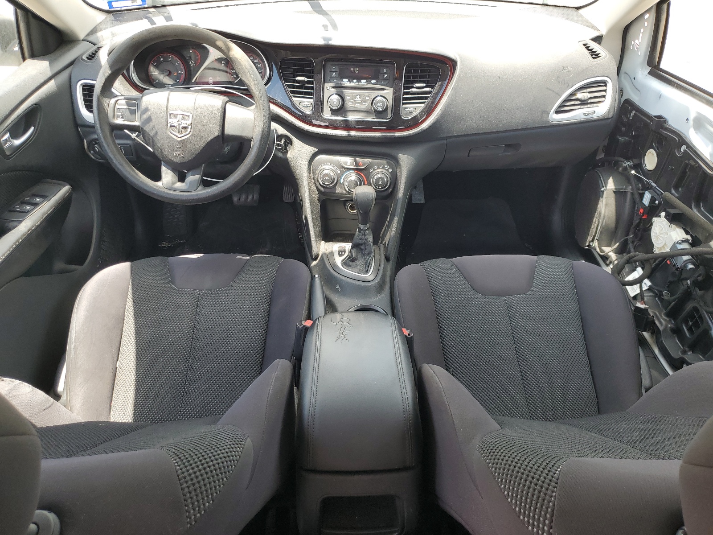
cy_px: 268
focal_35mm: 26
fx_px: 536
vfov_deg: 53.1
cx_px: 356
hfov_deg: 67.3
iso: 50
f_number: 1.5
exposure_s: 1/217
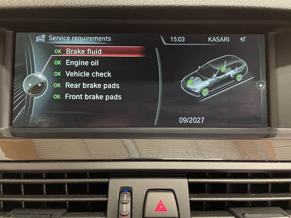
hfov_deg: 67.3
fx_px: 219
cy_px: 109
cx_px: 146
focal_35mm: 26
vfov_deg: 53.1
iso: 640
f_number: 1.6
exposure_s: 1/25
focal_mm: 4.2
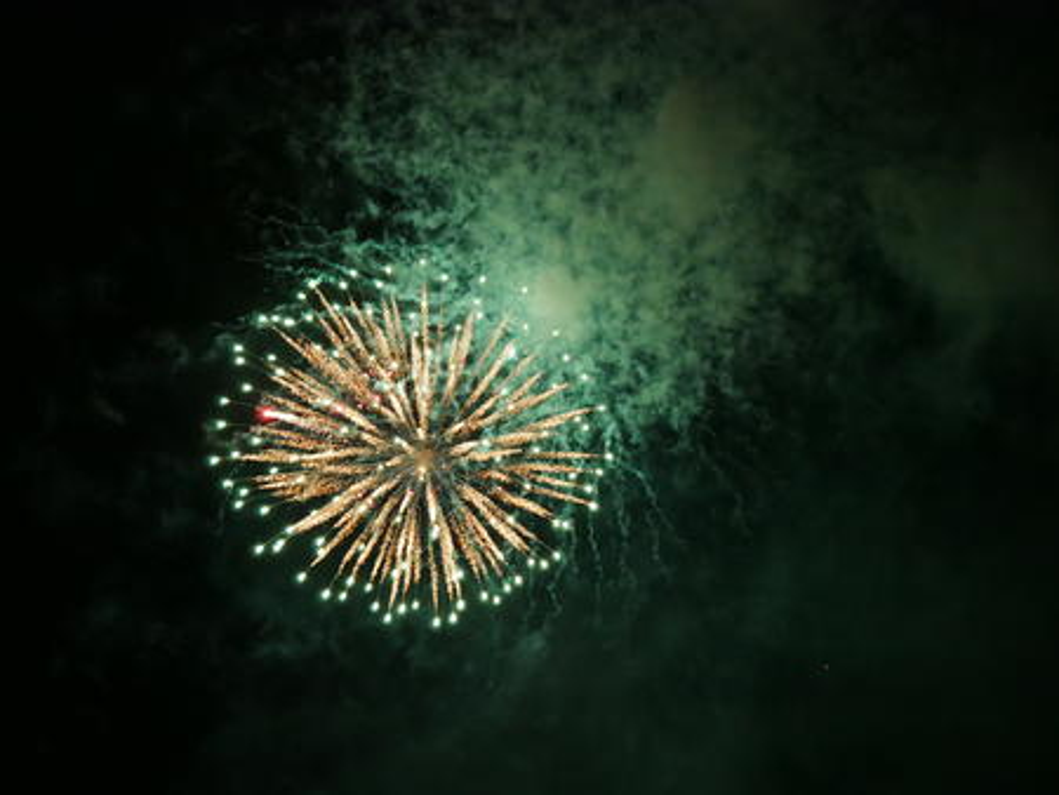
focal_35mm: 40
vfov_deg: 36.0
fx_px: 1224
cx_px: 530
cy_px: 398
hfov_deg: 46.8
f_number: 4.1
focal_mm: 20
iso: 2000
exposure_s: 1/60
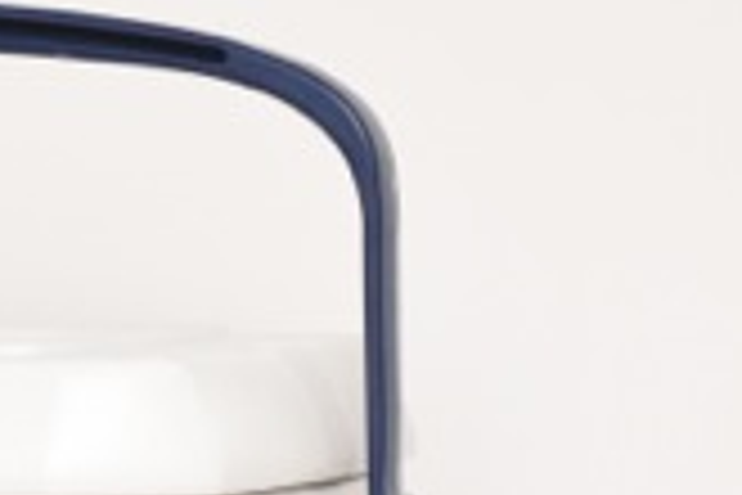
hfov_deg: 6.4
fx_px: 6615
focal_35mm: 321
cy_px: 799
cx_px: -238
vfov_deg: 4.3
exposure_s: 1/125
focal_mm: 55
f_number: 5.6
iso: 1600
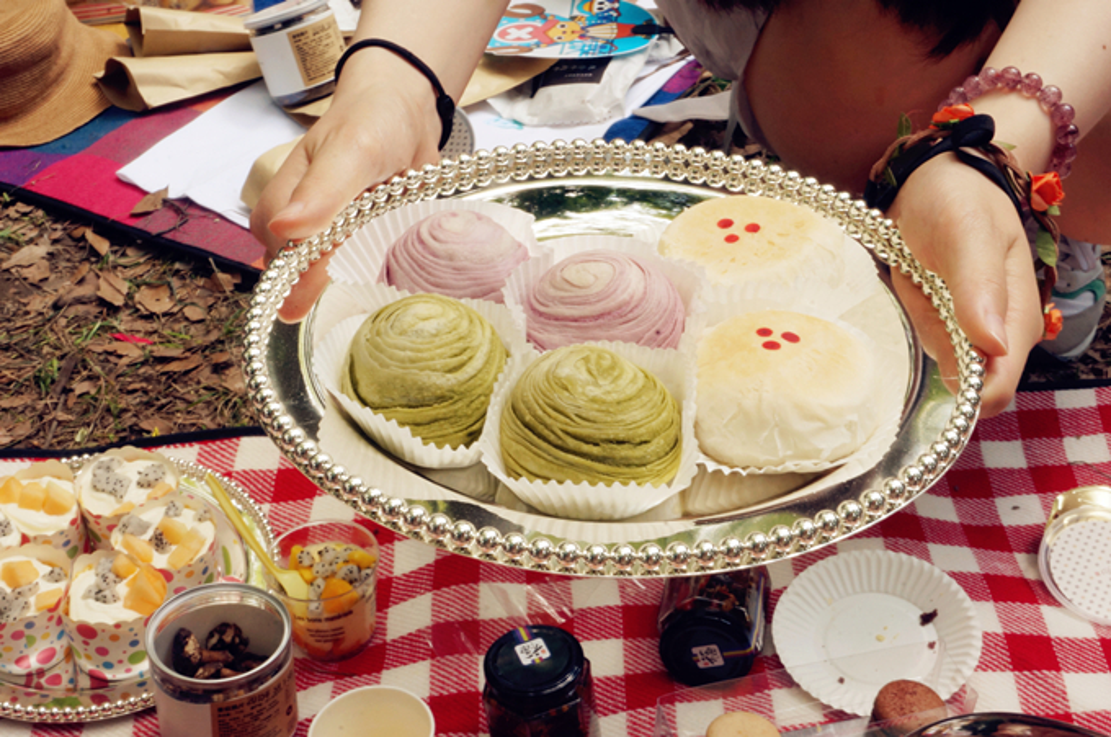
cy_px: 368
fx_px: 1710
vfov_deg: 24.3
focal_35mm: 56
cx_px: 556
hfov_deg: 36.0
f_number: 32
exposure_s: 1/10
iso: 400
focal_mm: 37
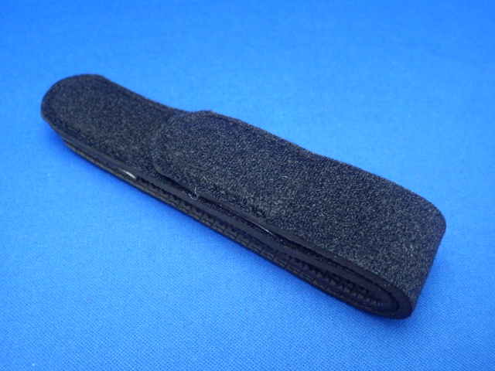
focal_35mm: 31
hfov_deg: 58.4
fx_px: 443
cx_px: 248
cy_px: 186
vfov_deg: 45.4
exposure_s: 1/45
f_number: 2.3
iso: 640
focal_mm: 5.5
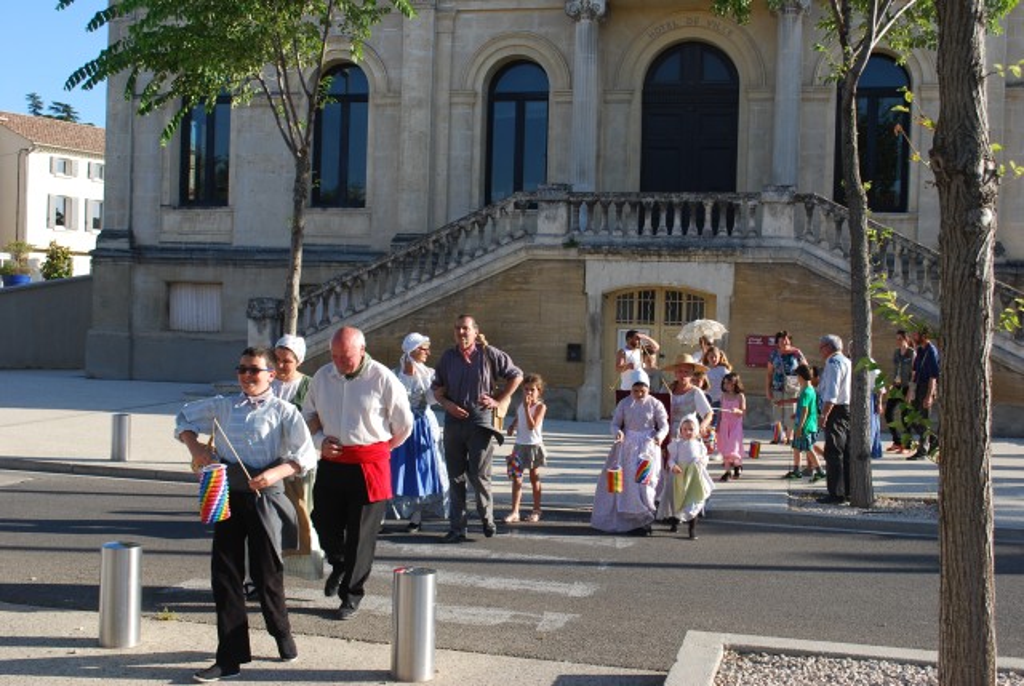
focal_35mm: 42
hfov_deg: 46.3
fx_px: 1197
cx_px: 512
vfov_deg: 32.0
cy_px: 343
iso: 200
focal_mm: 28
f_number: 7.1
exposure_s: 1/200
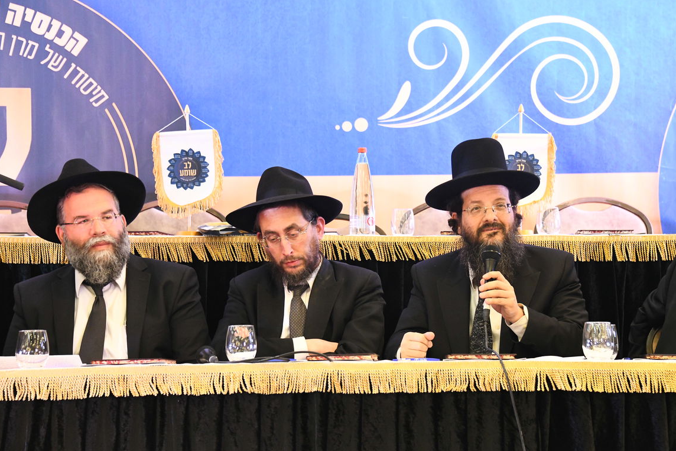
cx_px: 411
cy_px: 231
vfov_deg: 13.2
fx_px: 1953
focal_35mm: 104
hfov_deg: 19.6
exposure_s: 1/80
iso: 4000
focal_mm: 85
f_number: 5.6
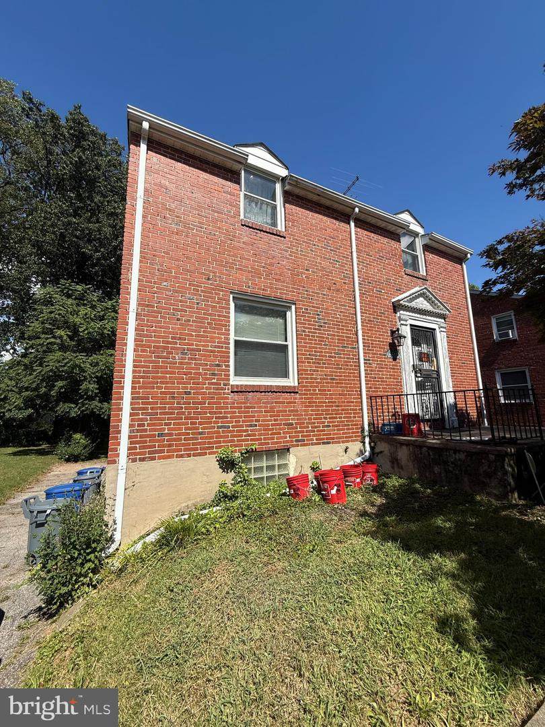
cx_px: 272
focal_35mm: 14
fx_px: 294
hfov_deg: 85.7
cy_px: 364
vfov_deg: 102.1
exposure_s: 1/2506
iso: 50
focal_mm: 2.22
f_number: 2.2
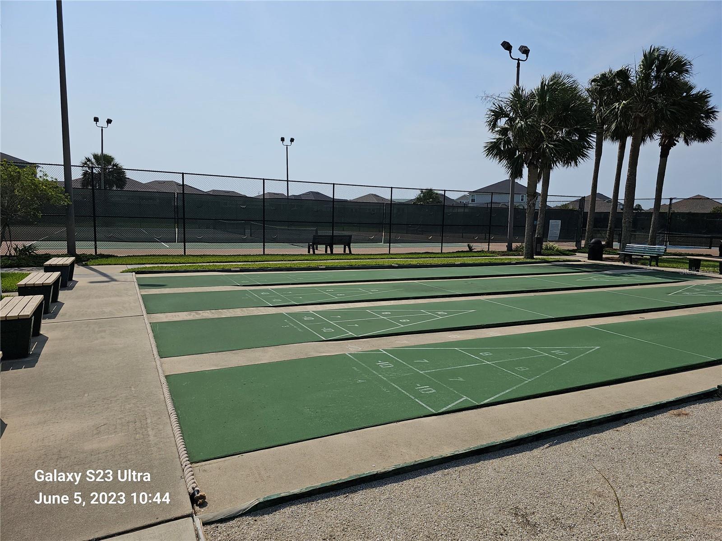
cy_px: 270
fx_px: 480
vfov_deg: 58.9
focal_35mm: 23
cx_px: 361
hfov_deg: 73.9
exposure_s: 1/2027
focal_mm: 6.3
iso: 10
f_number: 1.7
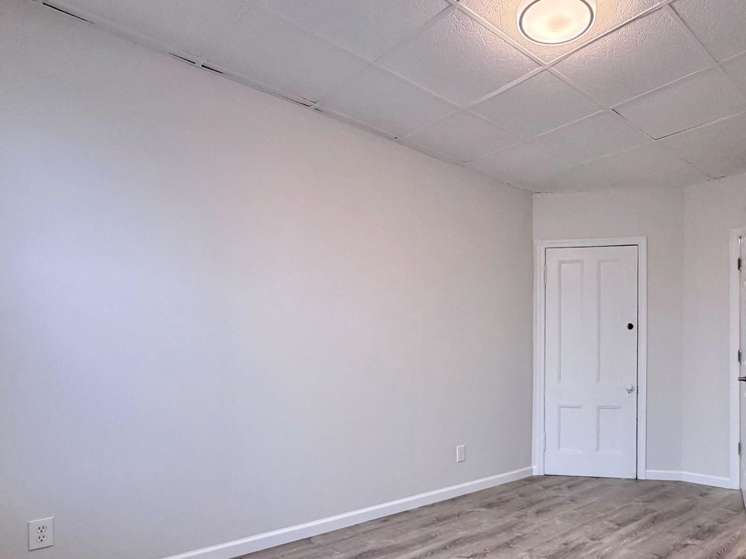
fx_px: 496
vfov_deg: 57.3
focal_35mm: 23
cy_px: 383
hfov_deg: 72.2
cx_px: 484
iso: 250
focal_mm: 2.22
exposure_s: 1/120
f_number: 2.2
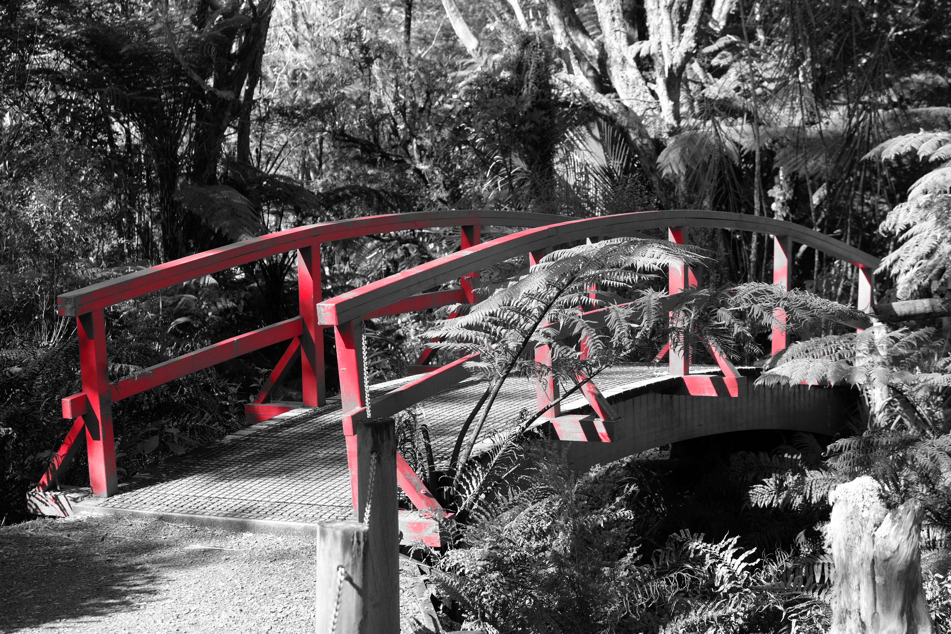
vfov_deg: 16.9
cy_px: 317
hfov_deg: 25.1
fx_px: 2140
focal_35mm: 81
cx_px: 476
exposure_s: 1/150
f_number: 5
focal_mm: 54.1
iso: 200
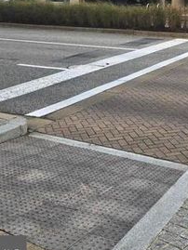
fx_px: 412
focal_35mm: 57
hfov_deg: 25.1
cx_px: 158
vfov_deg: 29.5
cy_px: -41
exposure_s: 1/180
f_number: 1.8
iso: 40
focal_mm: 5.4
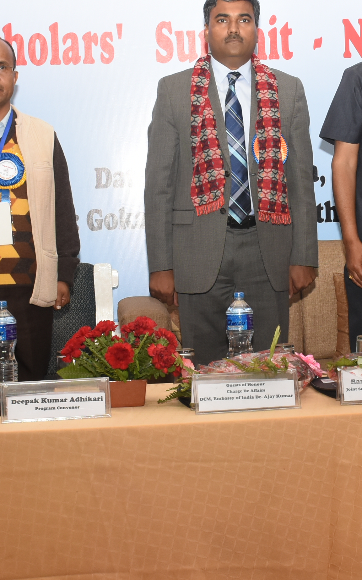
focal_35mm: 82
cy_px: 215
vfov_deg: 25.1
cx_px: 274
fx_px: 1294
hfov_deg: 15.8
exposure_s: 1/200
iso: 800
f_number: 5.6
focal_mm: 22
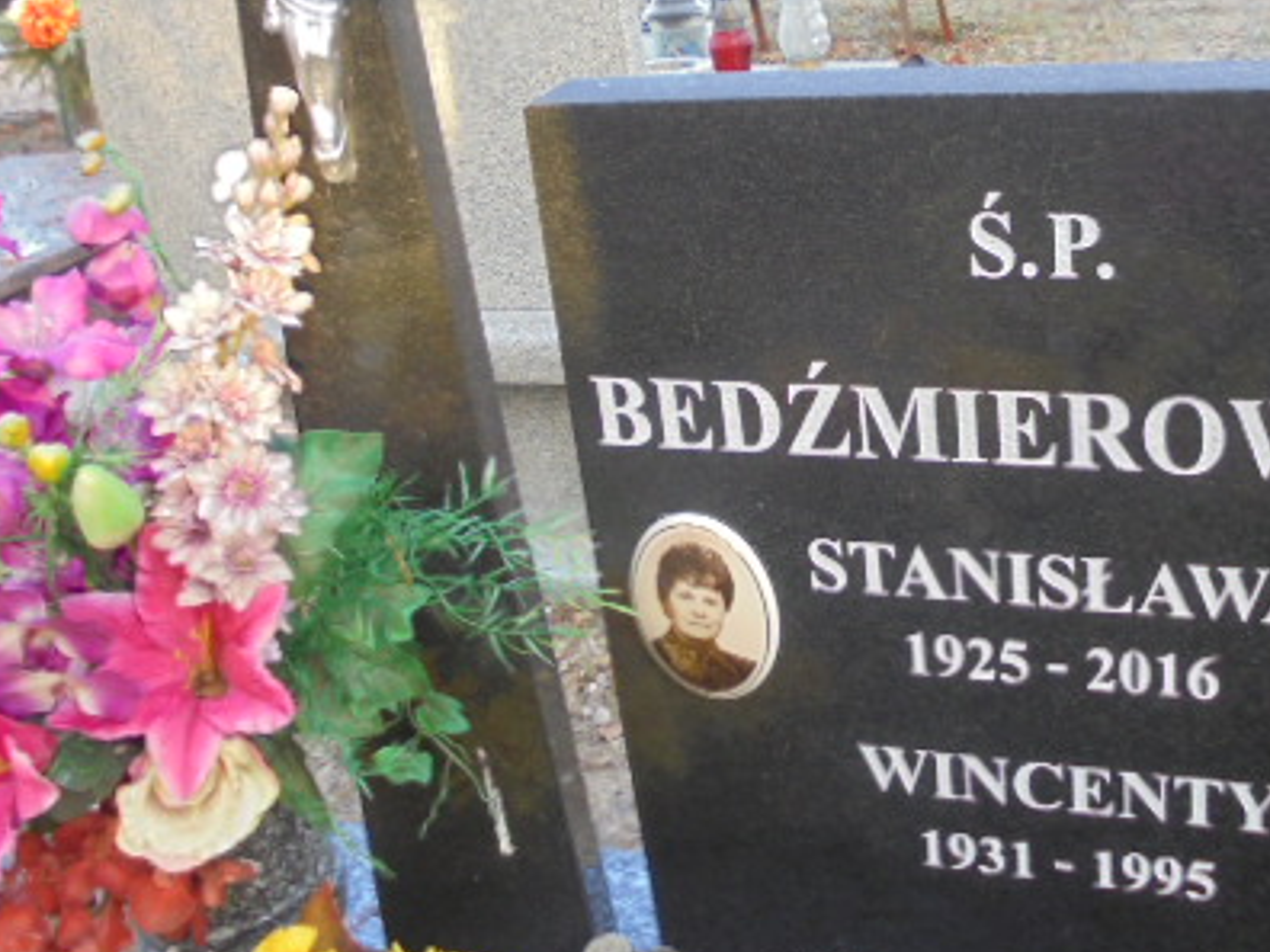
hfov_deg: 44.5
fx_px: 1541
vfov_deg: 33.7
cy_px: 253
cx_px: 786
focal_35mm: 42
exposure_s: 1/30
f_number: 3.5
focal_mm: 4.6
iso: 100
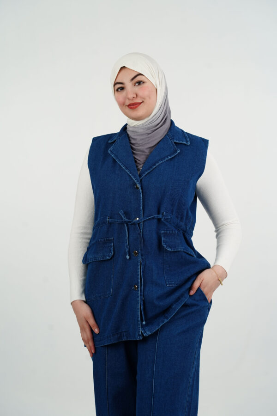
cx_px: 138
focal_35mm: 105
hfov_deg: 13.0
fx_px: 1212
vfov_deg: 19.5
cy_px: 208
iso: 250
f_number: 5.6
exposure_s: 1/100
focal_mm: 105
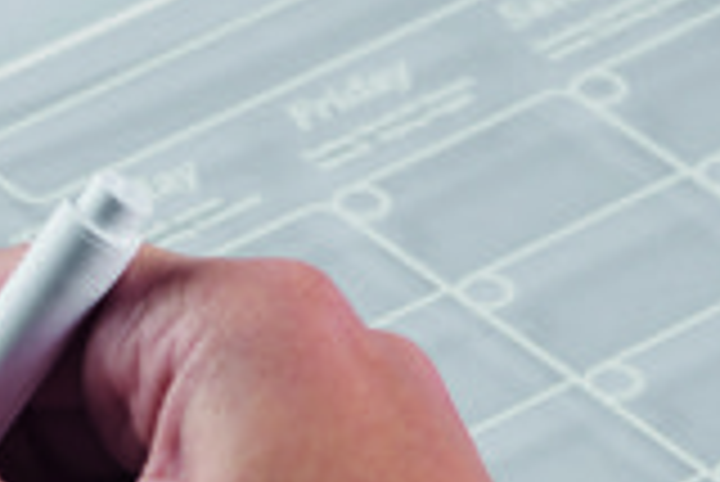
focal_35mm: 393
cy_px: 667
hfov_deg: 5.2
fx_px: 7867
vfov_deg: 3.5
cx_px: -441
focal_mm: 105
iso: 100
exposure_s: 1/125
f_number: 14
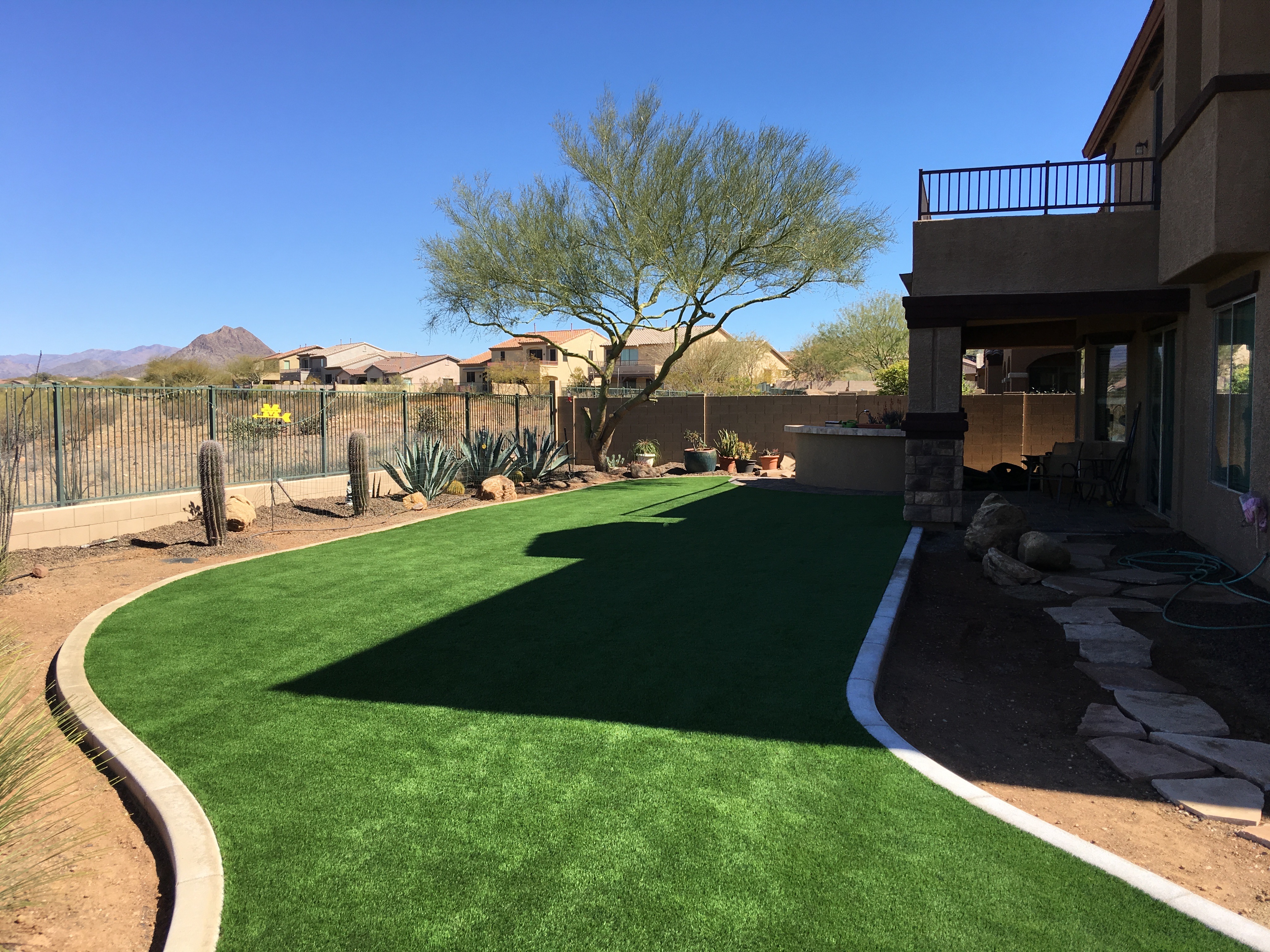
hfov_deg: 61.7
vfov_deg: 48.2
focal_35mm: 29
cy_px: 476
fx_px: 1064
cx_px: 635
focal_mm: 4.15
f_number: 2.2
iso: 25
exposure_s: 1/1040
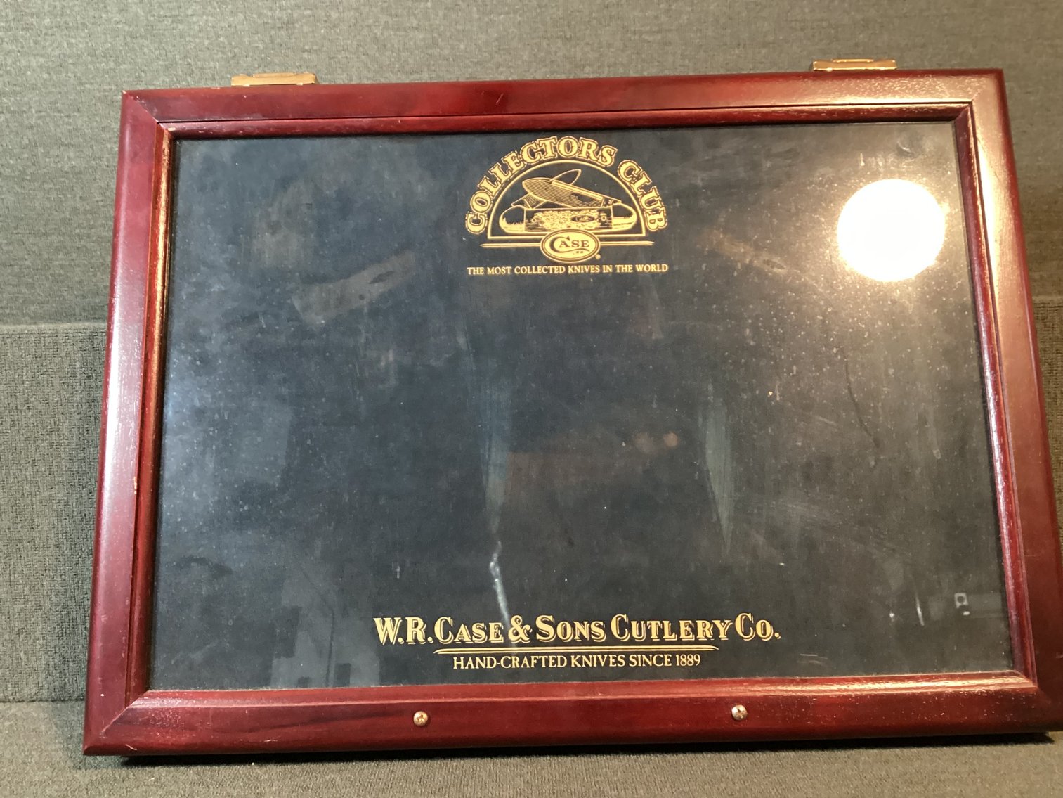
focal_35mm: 31
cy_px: 399
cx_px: 532
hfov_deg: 58.3
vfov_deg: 45.4
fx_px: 952
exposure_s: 1/30
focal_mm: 3.3
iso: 500
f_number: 2.4
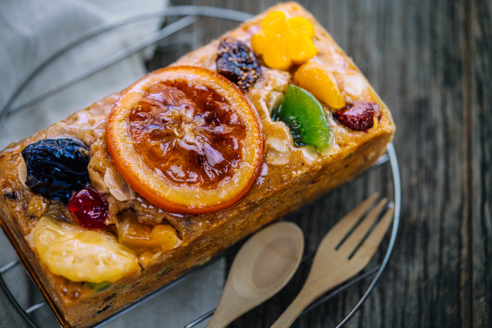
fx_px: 1230
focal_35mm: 90
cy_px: 164
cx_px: 246
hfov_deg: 22.6
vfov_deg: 15.2
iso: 100
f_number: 2.8
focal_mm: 90
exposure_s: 1/30
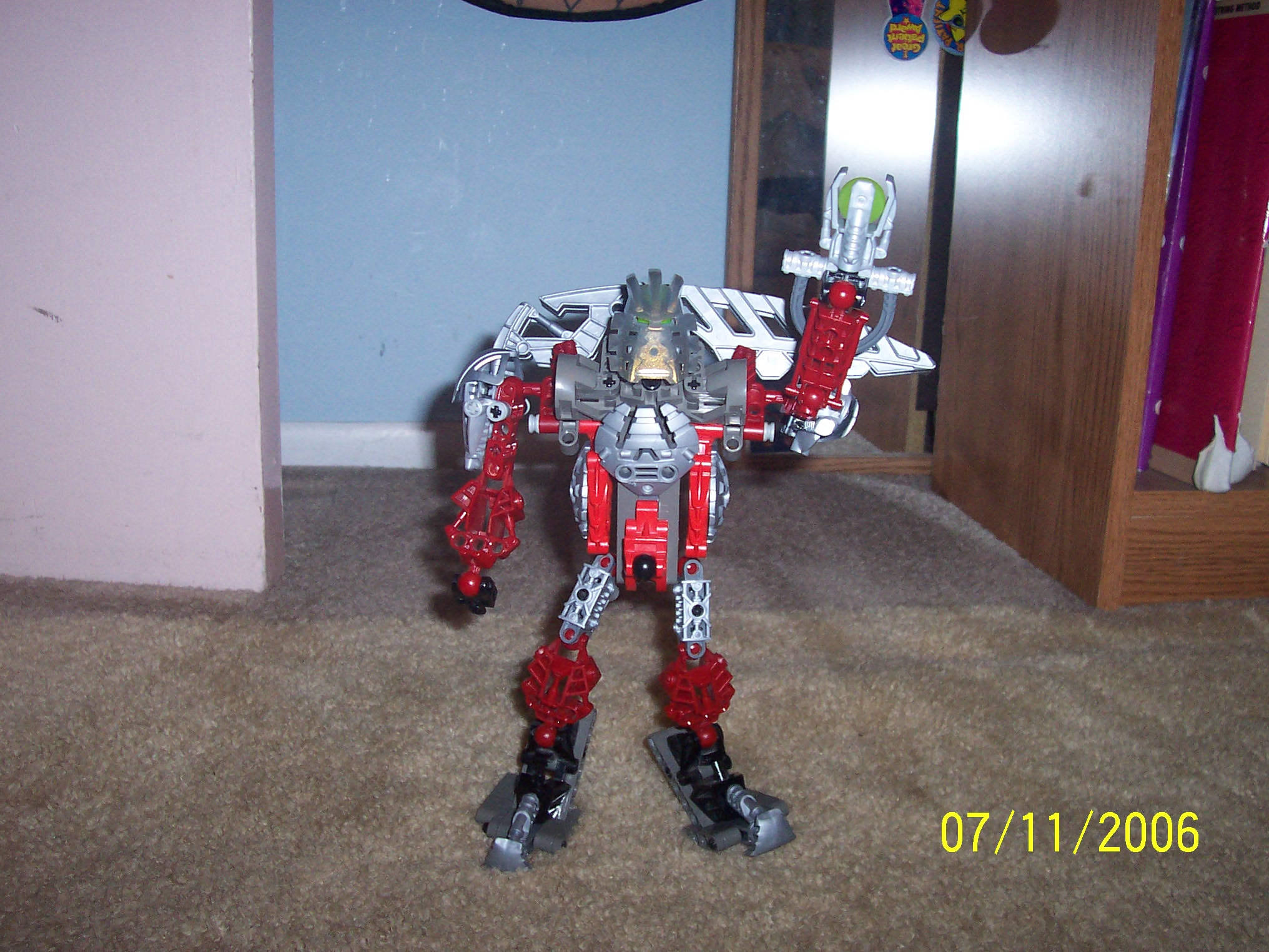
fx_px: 1356
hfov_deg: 50.1
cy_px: 476
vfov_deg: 38.7
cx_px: 634
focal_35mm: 37
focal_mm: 5.6
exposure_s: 1/60
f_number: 2.8
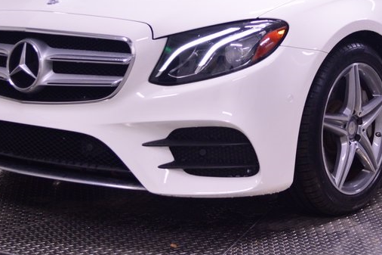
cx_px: 291
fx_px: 965
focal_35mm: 91
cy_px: 23
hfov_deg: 22.2
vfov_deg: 14.8
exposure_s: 1/60
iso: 800
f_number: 4.5
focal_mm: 30
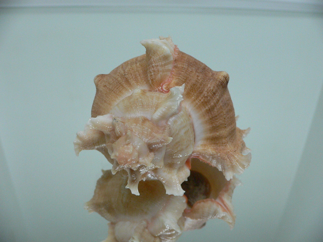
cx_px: 162
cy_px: 121
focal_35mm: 35
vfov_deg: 40.7
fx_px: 327
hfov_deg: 52.6
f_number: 2.8
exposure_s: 1/60
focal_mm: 4.6
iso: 200
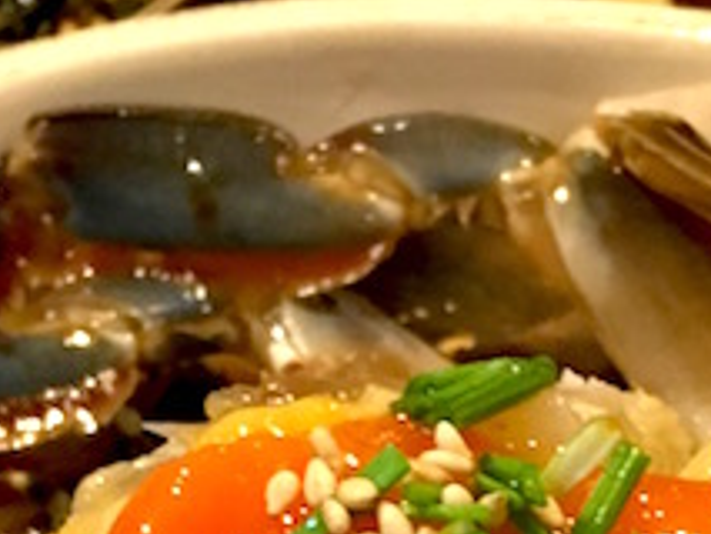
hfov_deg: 14.5
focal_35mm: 136
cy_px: 1035
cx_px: 424
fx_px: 2795
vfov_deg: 10.2
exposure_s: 1/17
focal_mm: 4.15
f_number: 2.2
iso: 200
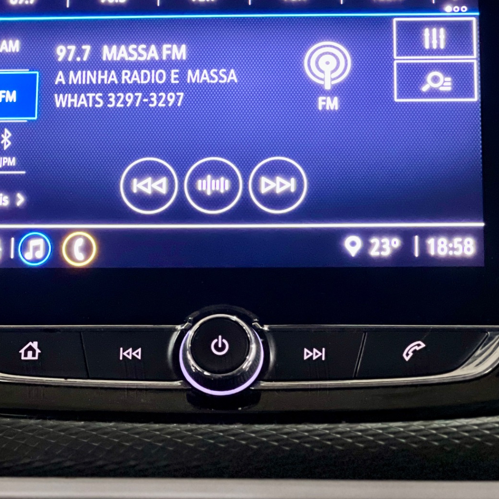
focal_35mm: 126
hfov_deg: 13.8
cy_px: 161
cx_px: 215
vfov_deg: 13.8
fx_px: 2055
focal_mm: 9
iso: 500
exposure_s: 1/15
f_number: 2.8
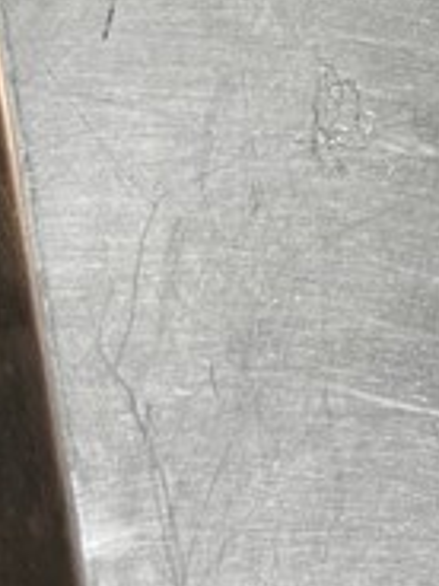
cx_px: 608
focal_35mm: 115
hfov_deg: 12.4
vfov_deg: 16.1
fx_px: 1945
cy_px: -205
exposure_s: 1/60
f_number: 1.6
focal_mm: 5.1
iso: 125
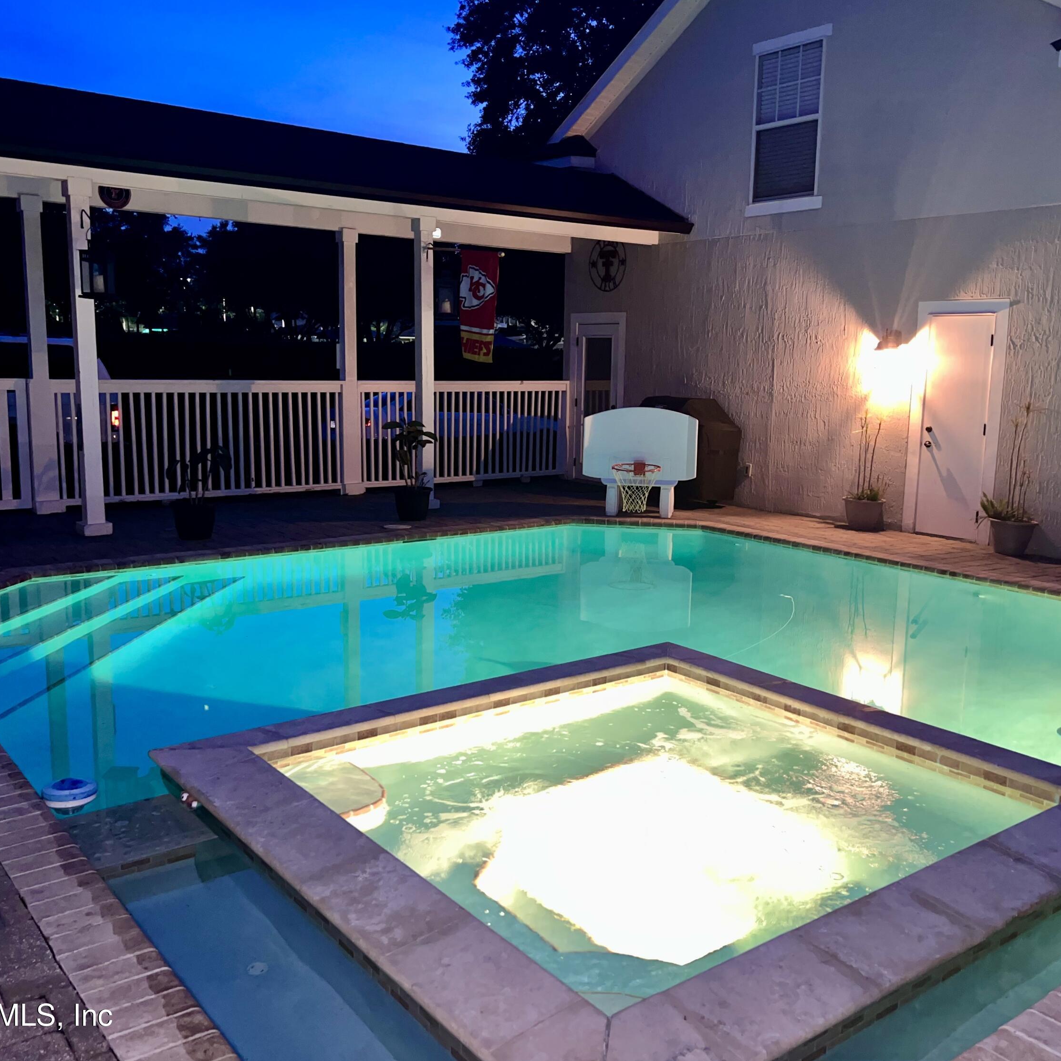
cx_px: 551
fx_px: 1075
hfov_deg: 52.5
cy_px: 528
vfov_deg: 52.5
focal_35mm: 31
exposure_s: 1/9
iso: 200
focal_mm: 5.7
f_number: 1.5
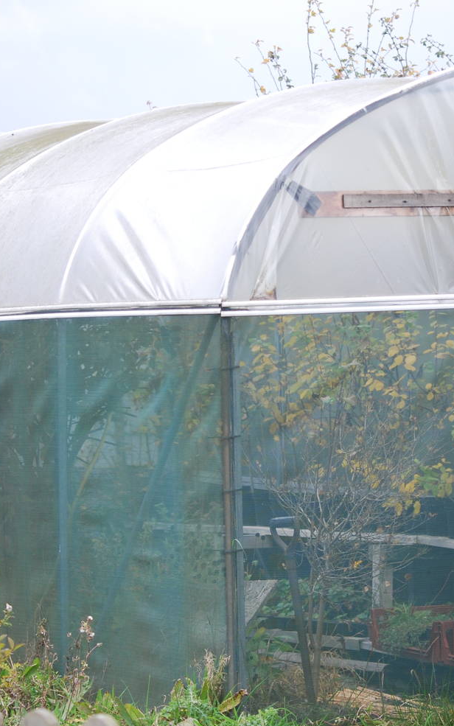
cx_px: 296
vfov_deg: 12.0
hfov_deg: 7.5
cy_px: 383
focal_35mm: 174
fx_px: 3443
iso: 200
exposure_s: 1/125
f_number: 4
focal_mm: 70
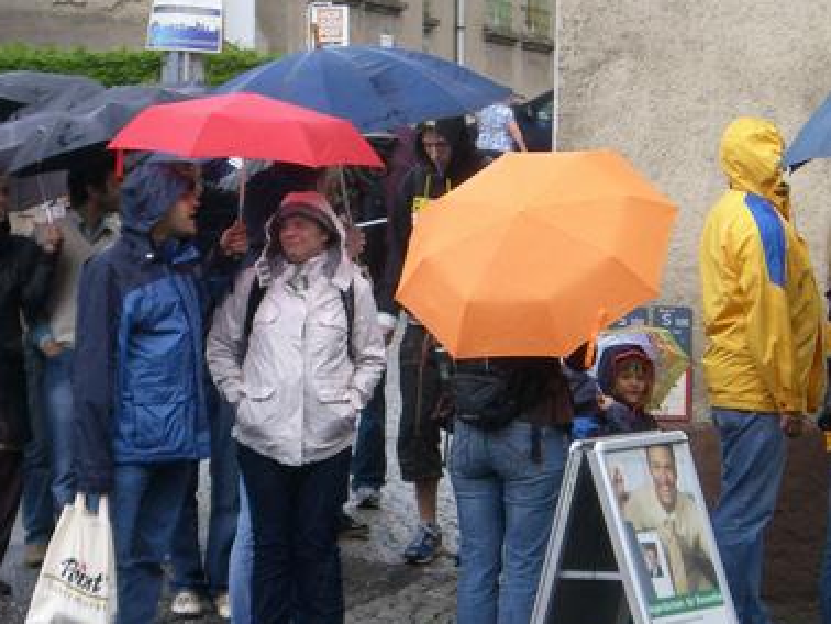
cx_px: 422
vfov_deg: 7.7
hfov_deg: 10.2
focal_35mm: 193
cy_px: 299
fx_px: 4636
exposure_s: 1/125
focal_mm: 18.6
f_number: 5.2
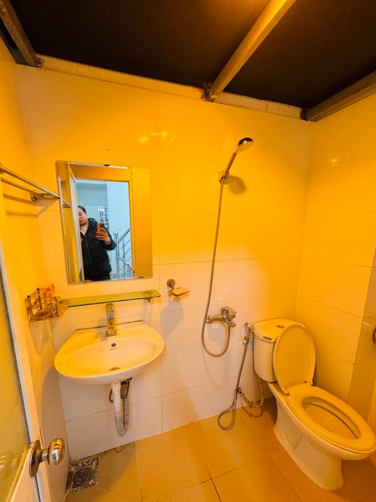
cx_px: 177
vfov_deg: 98.0
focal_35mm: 15
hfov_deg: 81.7
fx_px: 217
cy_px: 267
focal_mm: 2.22
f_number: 2.2
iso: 200
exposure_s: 1/100
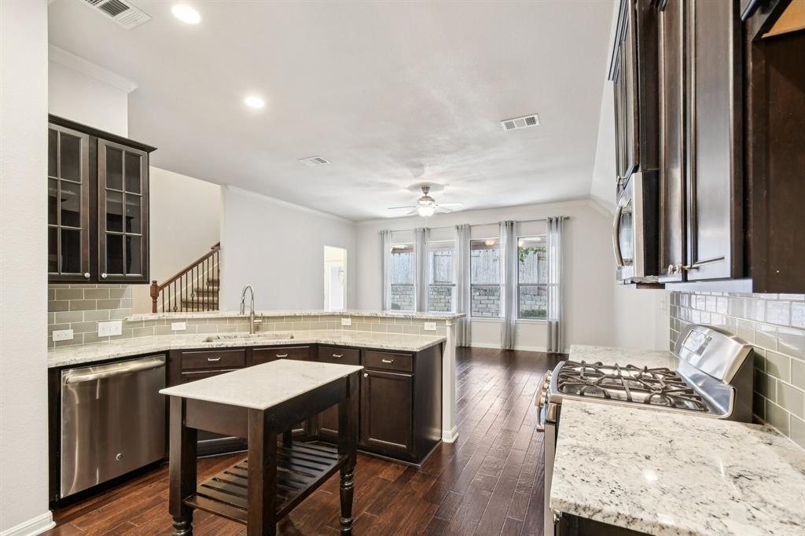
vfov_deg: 77.3
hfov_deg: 100.4
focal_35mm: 15
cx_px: 402
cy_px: 268
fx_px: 335
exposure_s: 1/6
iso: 400
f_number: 8
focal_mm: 10
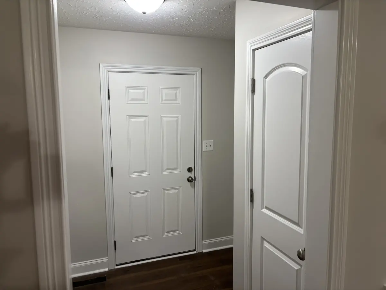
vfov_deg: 53.1
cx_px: 193
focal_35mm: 26
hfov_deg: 67.3
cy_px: 145
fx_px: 290
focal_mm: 5.96
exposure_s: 1/60
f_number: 1.6
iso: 200
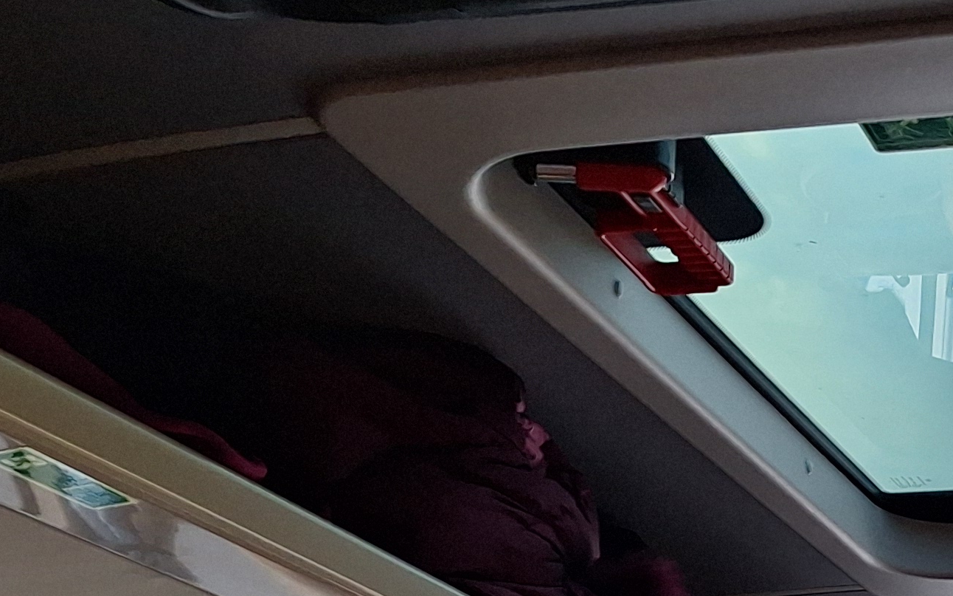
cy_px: 1011
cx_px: 1077
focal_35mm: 77
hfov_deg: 24.8
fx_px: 2000
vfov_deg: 15.1
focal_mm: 5.54
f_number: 1.8
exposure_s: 1/50
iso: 125
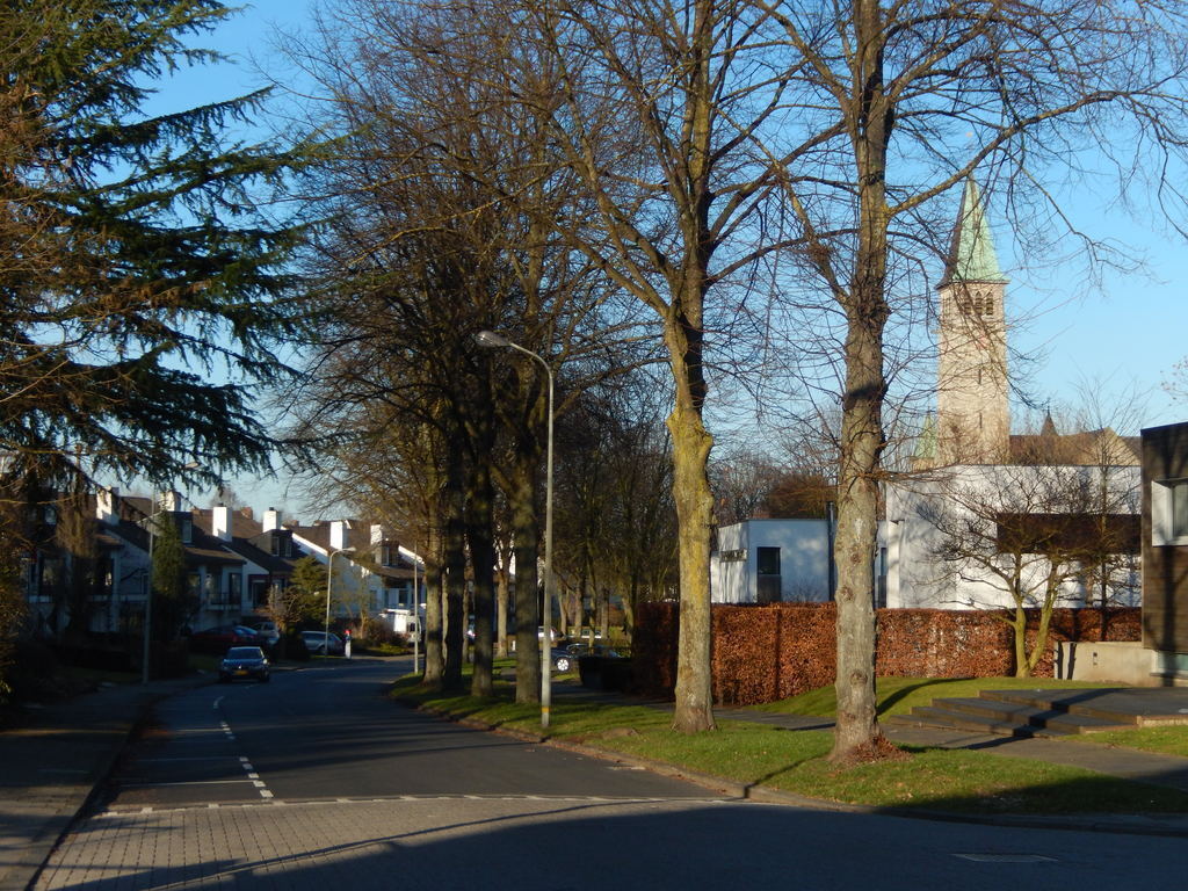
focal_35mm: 67
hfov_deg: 29.0
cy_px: 446
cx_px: 594
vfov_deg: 21.9
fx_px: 2299
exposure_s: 1/500
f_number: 4.8
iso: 125
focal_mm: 12
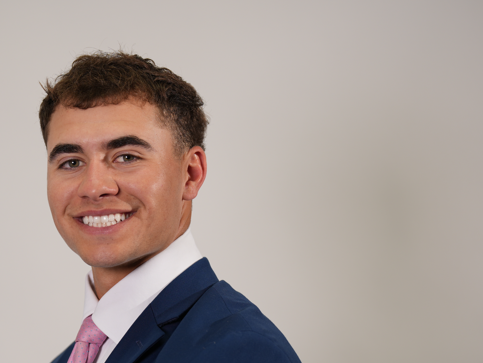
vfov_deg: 7.1
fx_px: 2930
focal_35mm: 210
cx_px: 122
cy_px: 295
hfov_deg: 9.4
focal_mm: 117
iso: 100
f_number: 2.8
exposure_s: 1/60
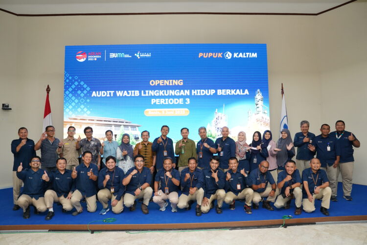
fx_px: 245
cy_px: 122
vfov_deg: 53.1
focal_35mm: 24
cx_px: 184
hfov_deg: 73.7
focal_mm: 24
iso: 1600
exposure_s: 1/125
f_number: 2.8
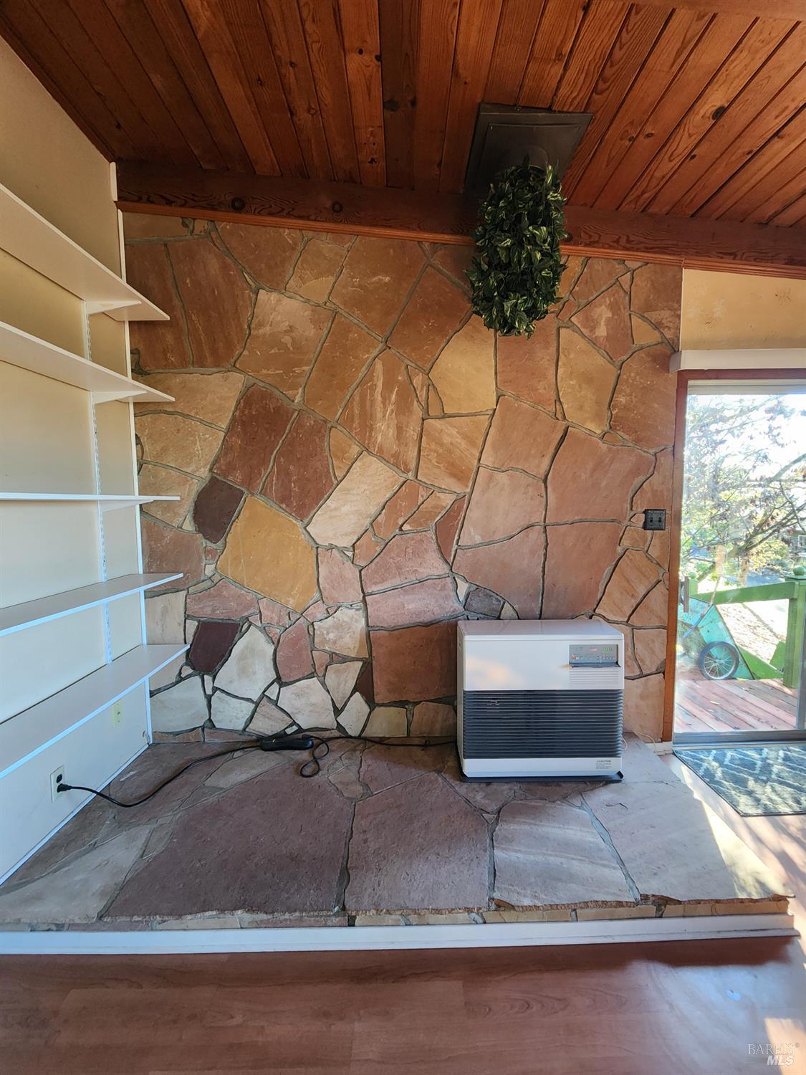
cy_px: 538
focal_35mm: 13
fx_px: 404
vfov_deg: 106.2
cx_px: 403
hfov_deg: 89.9
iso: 320
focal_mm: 2.2
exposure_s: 1/40
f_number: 2.2
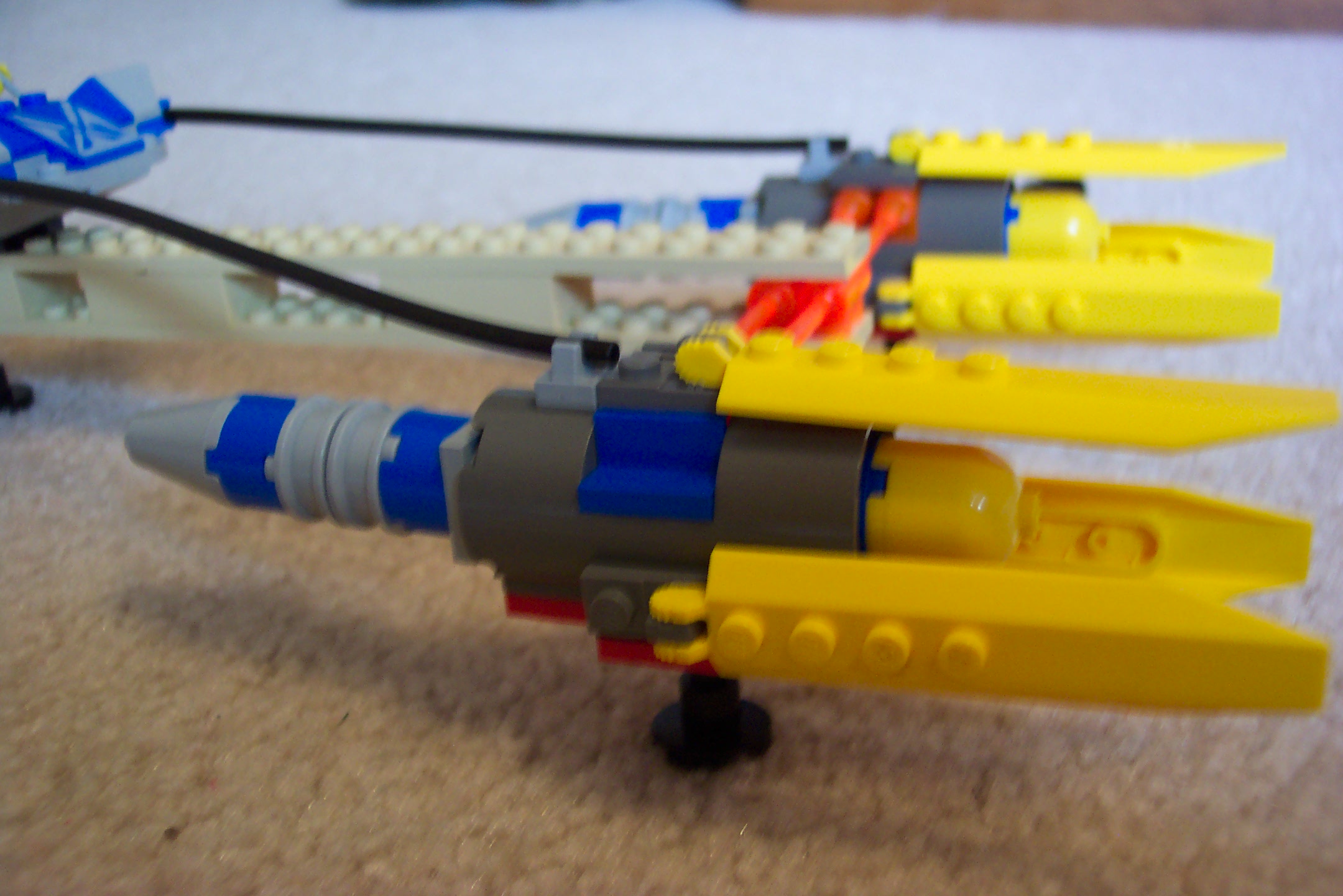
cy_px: 448
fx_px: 1418
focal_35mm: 38
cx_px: 672
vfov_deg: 35.1
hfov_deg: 50.7
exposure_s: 1/10
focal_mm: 8
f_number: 2.8
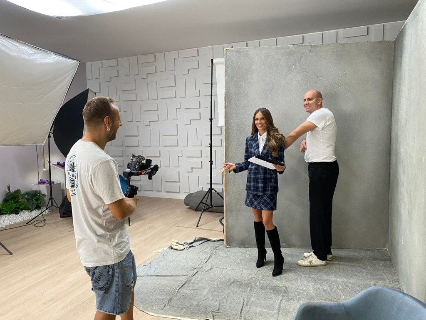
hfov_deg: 67.3
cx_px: 213
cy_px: 160
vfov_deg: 53.1
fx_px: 320
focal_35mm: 26
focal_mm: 4.25
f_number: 1.8
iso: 125
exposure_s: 1/50
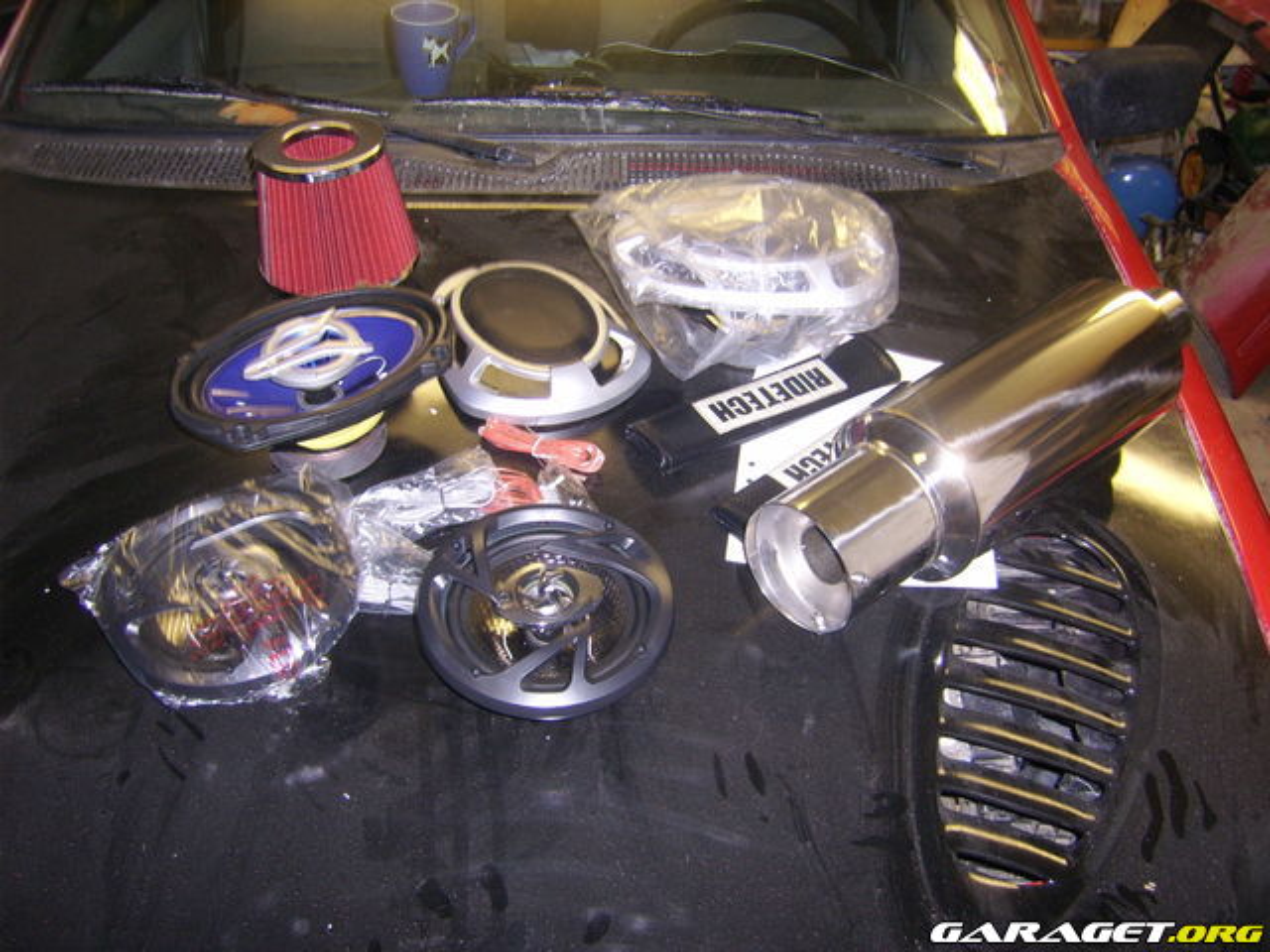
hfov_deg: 52.6
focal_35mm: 35
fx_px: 1284
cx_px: 635
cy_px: 476
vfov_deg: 40.7
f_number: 2.8
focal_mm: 5.95
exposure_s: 1/30
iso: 154
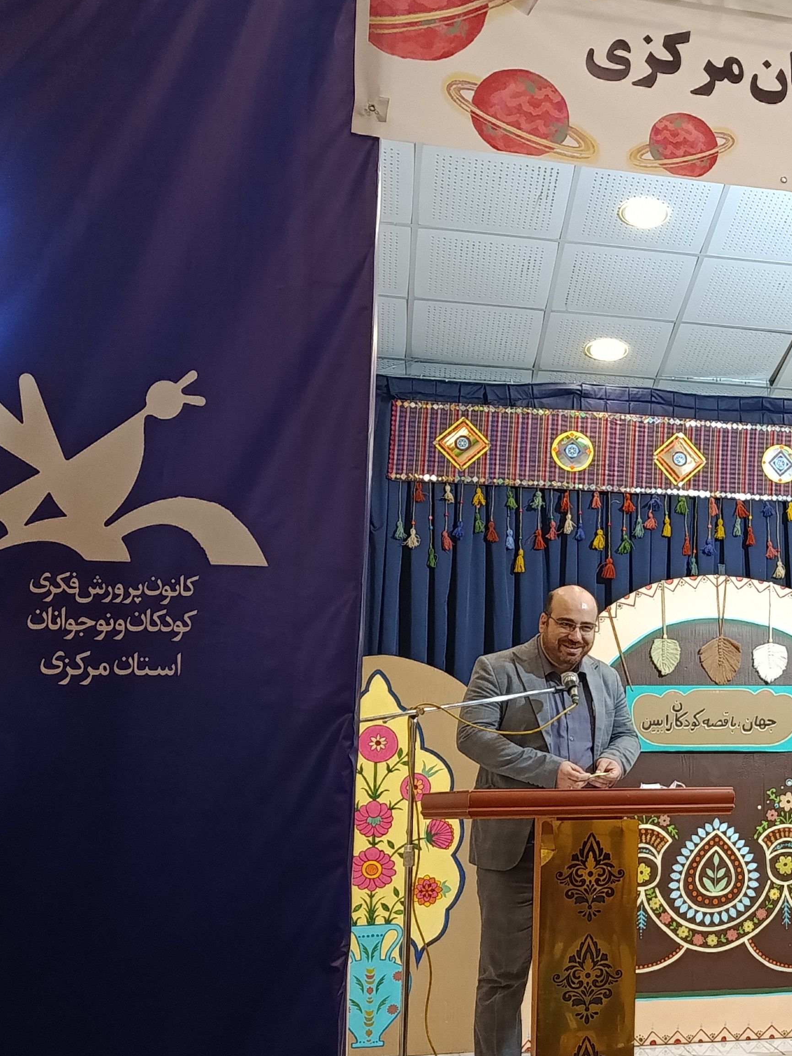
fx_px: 1586
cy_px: 623
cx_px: 886
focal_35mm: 52
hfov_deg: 25.8
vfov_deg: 36.7
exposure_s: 1/100
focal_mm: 5.24
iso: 1139
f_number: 1.7
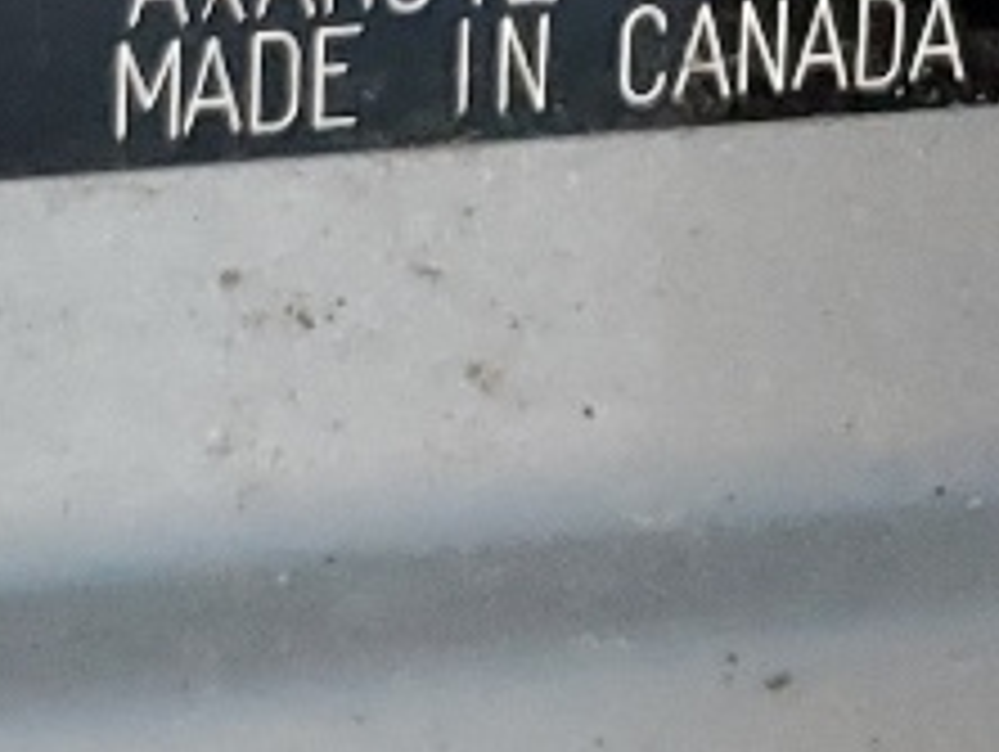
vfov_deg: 7.7
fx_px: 5403
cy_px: -536
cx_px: 819
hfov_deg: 10.5
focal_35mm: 187
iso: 320
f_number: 1.5
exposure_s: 1/17
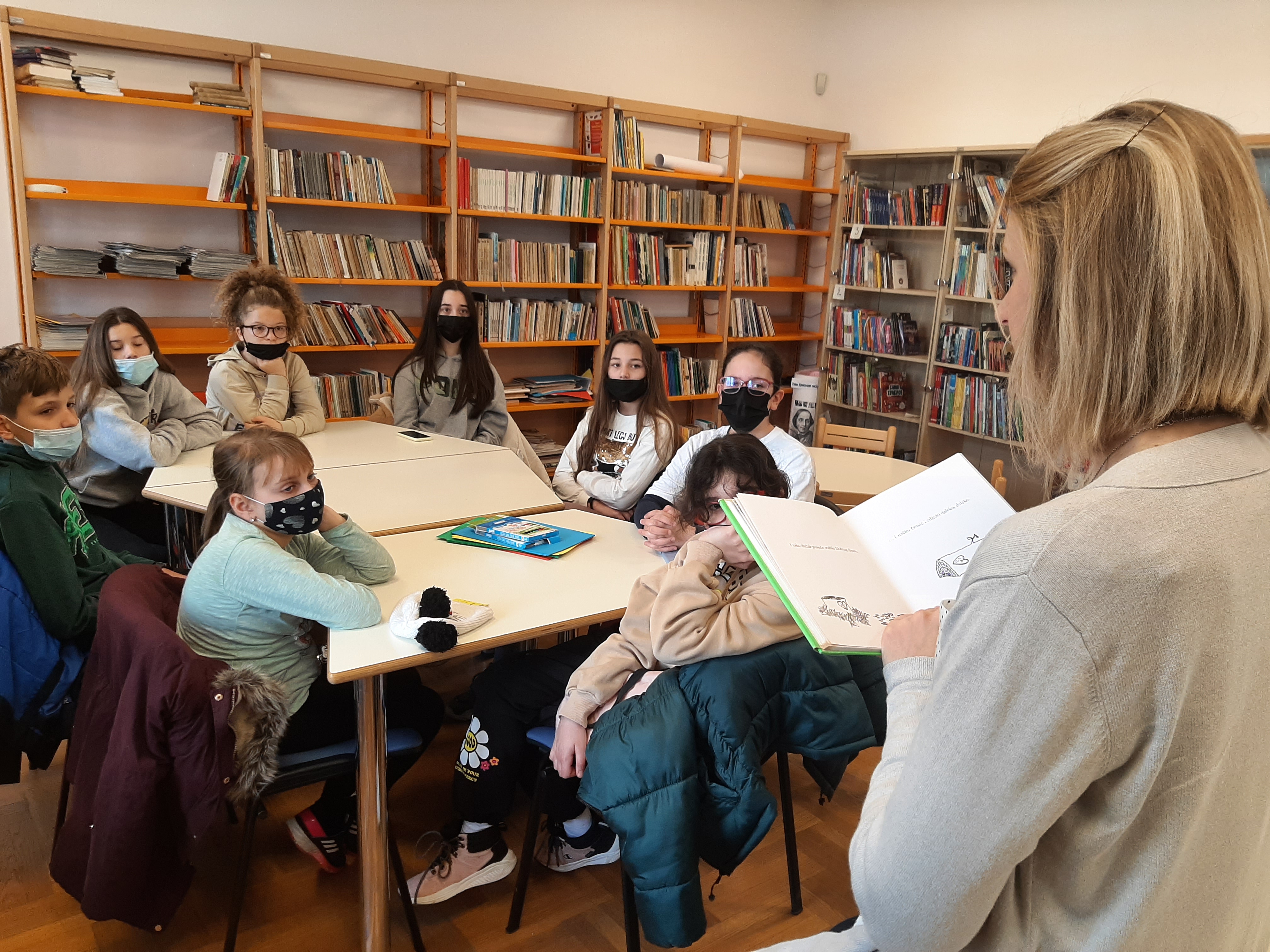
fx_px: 954
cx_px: 635
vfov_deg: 53.1
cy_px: 476
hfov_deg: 67.3
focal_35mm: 26
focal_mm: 3.93
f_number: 1.7
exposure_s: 1/60
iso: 50
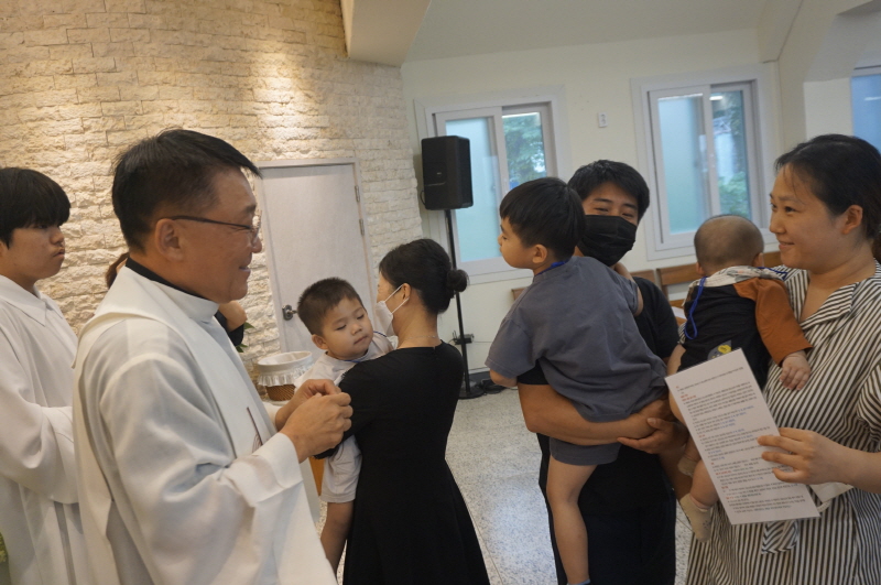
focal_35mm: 30
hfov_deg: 62.0
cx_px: 440
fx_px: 733
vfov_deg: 43.5
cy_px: 292
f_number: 4
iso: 1000
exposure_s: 1/160
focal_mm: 20
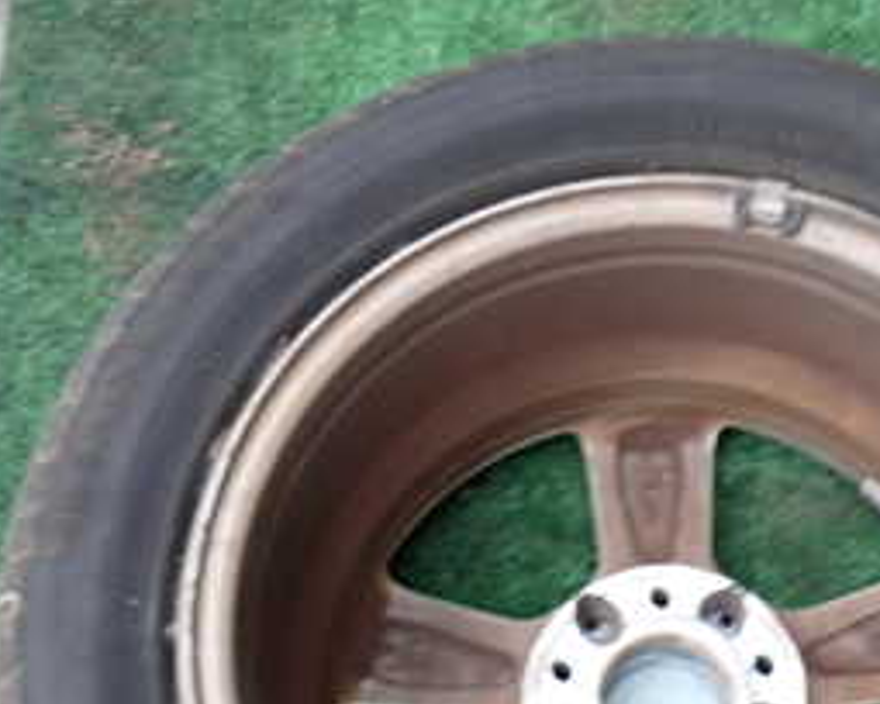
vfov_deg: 21.5
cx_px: 621
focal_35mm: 69
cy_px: 687
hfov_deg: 27.3
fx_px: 1797
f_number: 2.3
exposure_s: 1/30
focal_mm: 5.4
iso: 200
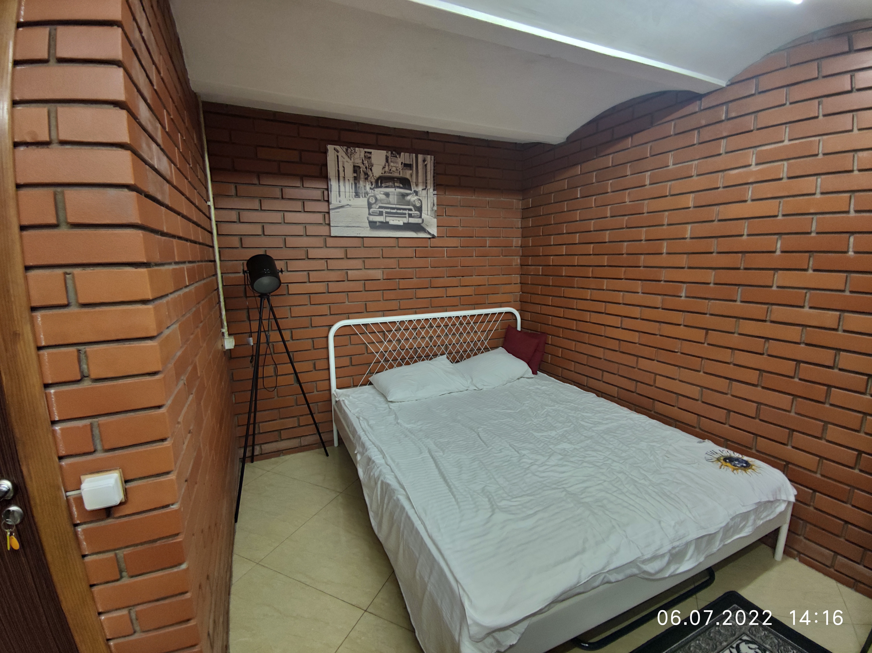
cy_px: 326
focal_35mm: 16
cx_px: 436
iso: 655
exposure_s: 1/33
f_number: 2.2
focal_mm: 2.35
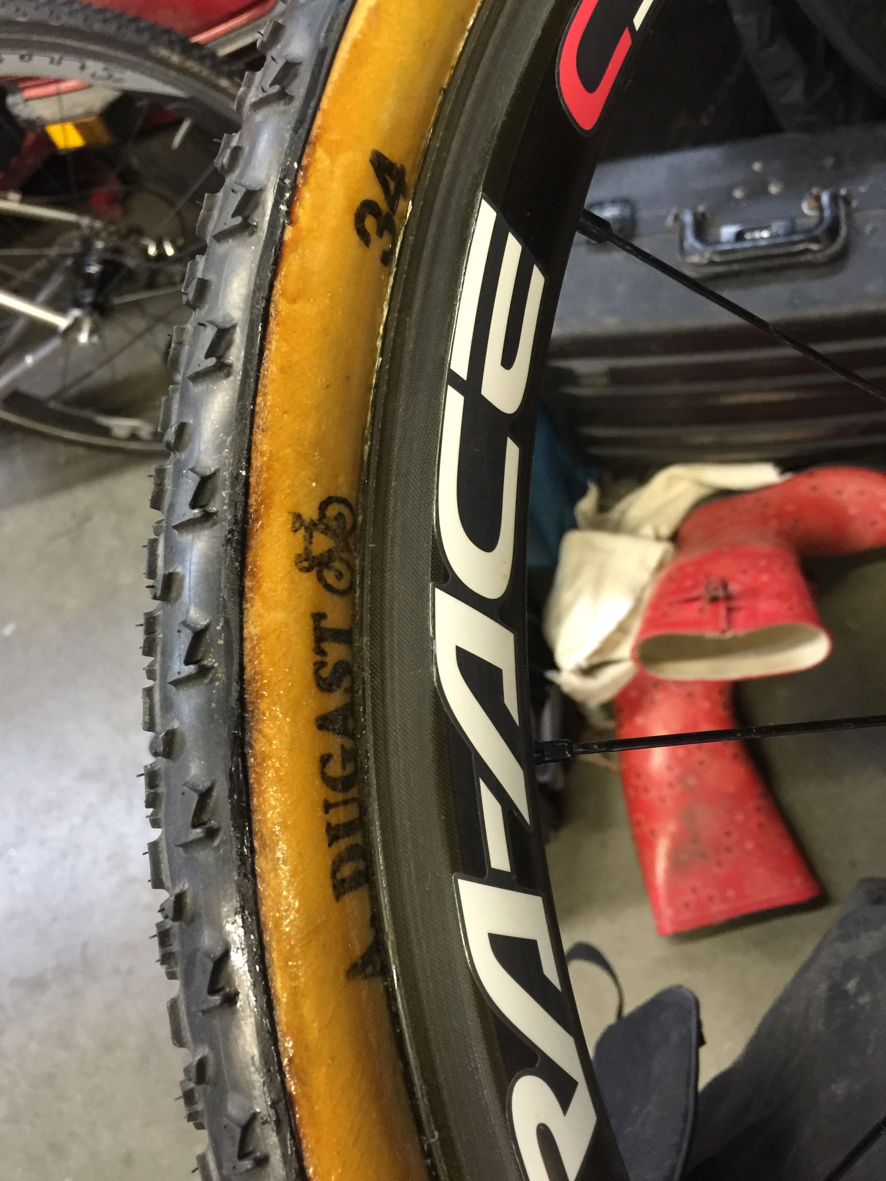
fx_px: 990
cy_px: 590
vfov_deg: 61.7
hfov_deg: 48.2
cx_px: 443
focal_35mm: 29
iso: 125
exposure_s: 1/15
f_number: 2.2
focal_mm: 4.15
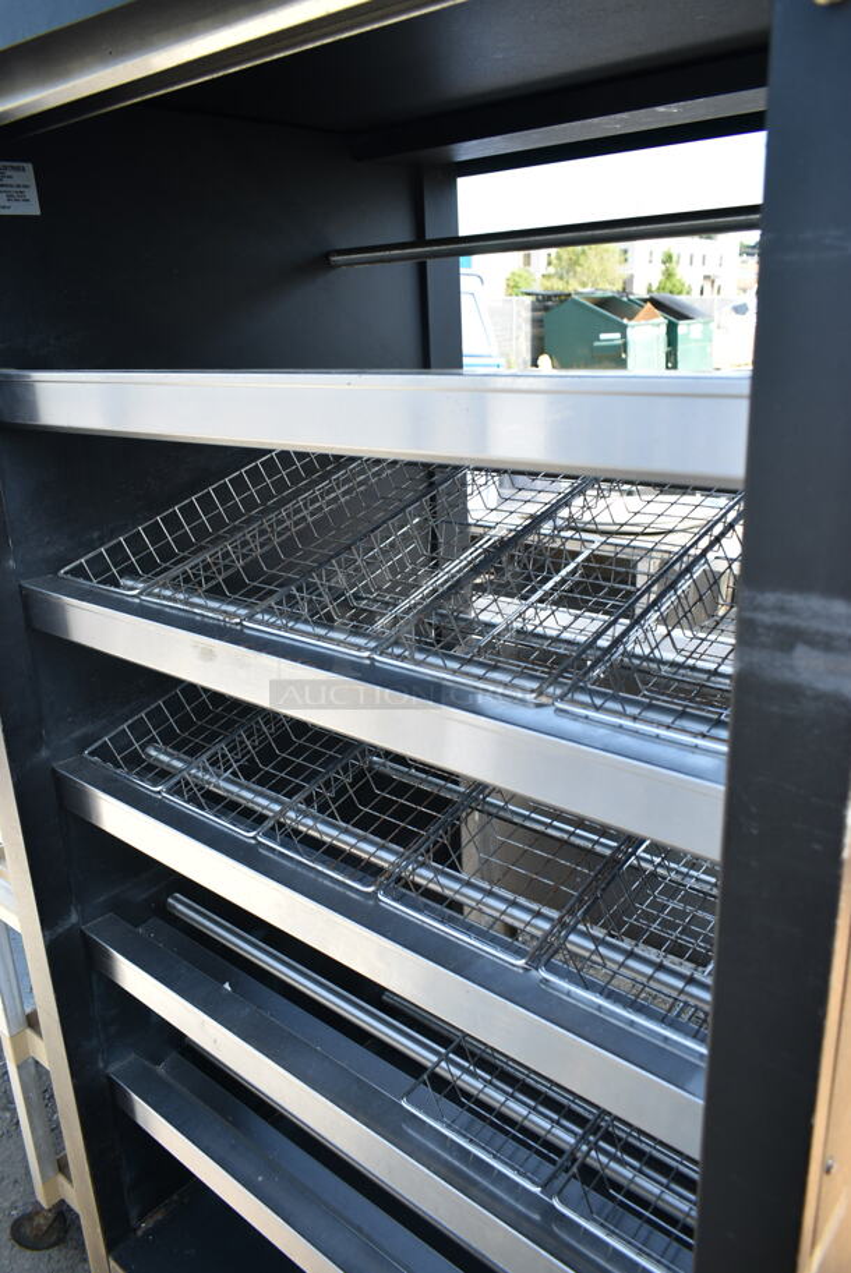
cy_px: 636
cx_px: 426
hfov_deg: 48.0
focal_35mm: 27
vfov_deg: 67.3
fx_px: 956
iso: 100
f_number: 5
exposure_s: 1/100
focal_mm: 18
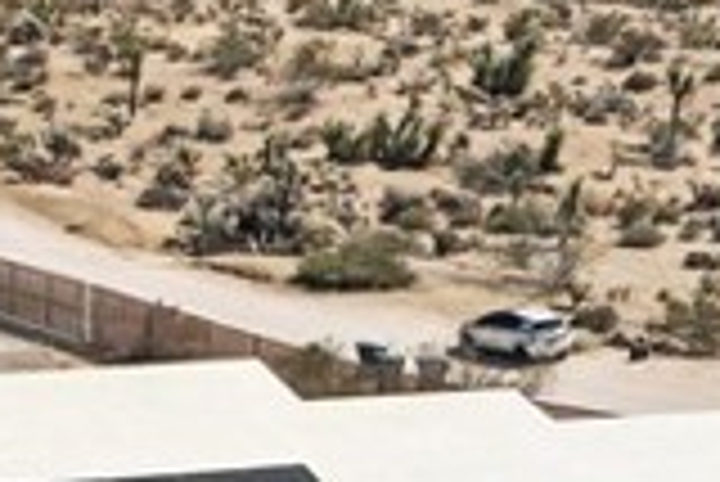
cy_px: 439
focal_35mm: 141
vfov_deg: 9.7
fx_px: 2822
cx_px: 414
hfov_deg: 14.5
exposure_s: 1/2500
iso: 120
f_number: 2.8
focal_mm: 8.4
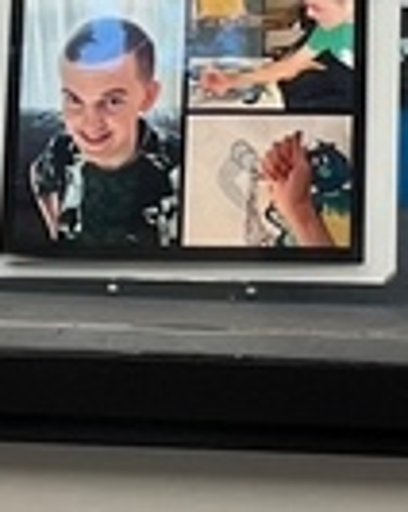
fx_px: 2965
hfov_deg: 7.9
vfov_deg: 9.6
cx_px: 319
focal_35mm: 196
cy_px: -277
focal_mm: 5.1
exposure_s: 1/129
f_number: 1.6
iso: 100
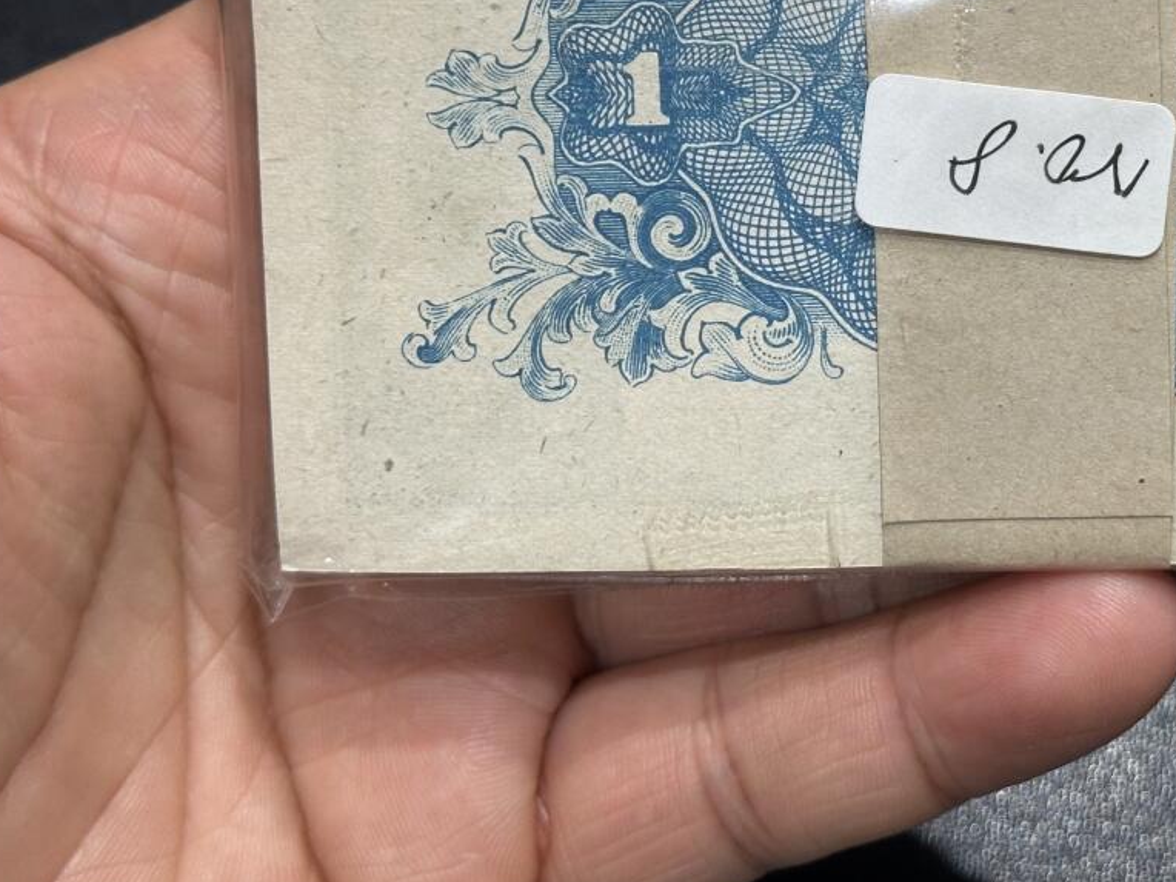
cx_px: 982
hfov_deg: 21.9
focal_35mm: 88
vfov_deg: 16.7
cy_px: 180
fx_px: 2990
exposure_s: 1/50
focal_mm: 6.86
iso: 100
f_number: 1.78
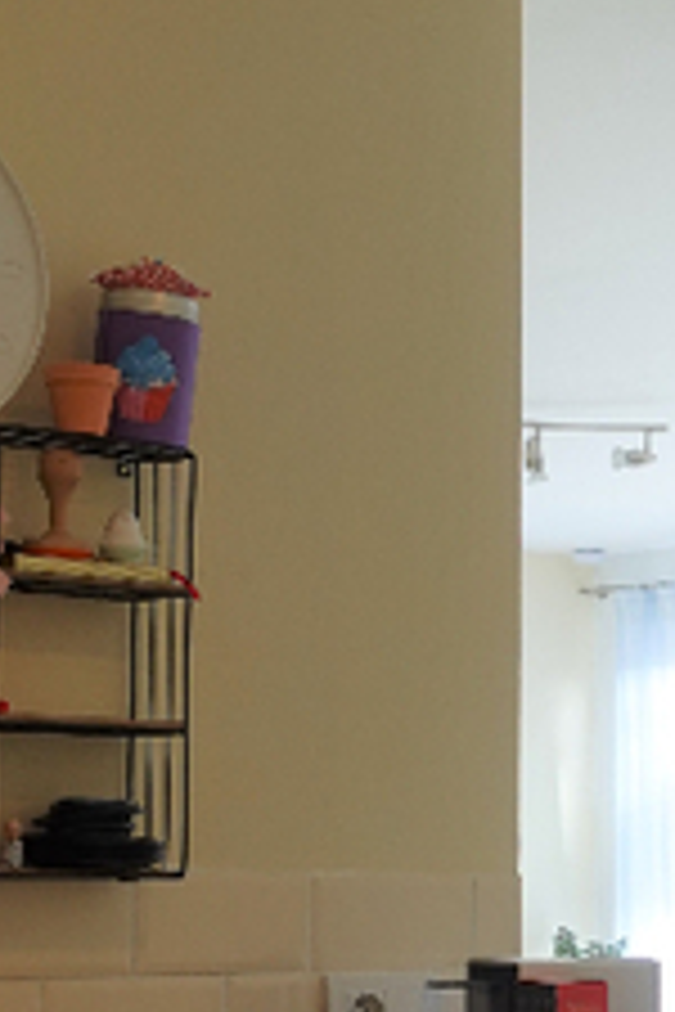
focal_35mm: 96
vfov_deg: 20.9
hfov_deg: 14.1
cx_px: 655
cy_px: 864
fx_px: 2700
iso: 125
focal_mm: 8.8
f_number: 2.8
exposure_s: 1/60
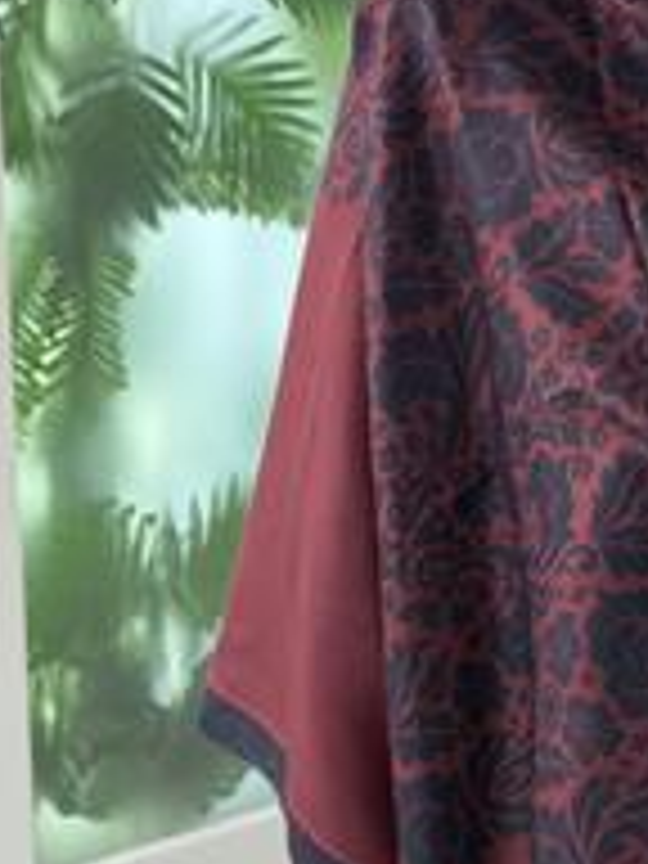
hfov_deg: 14.3
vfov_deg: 19.0
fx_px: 2571
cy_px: 538
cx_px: 436
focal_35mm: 103
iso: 64
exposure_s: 1/135
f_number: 1.78
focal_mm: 6.76
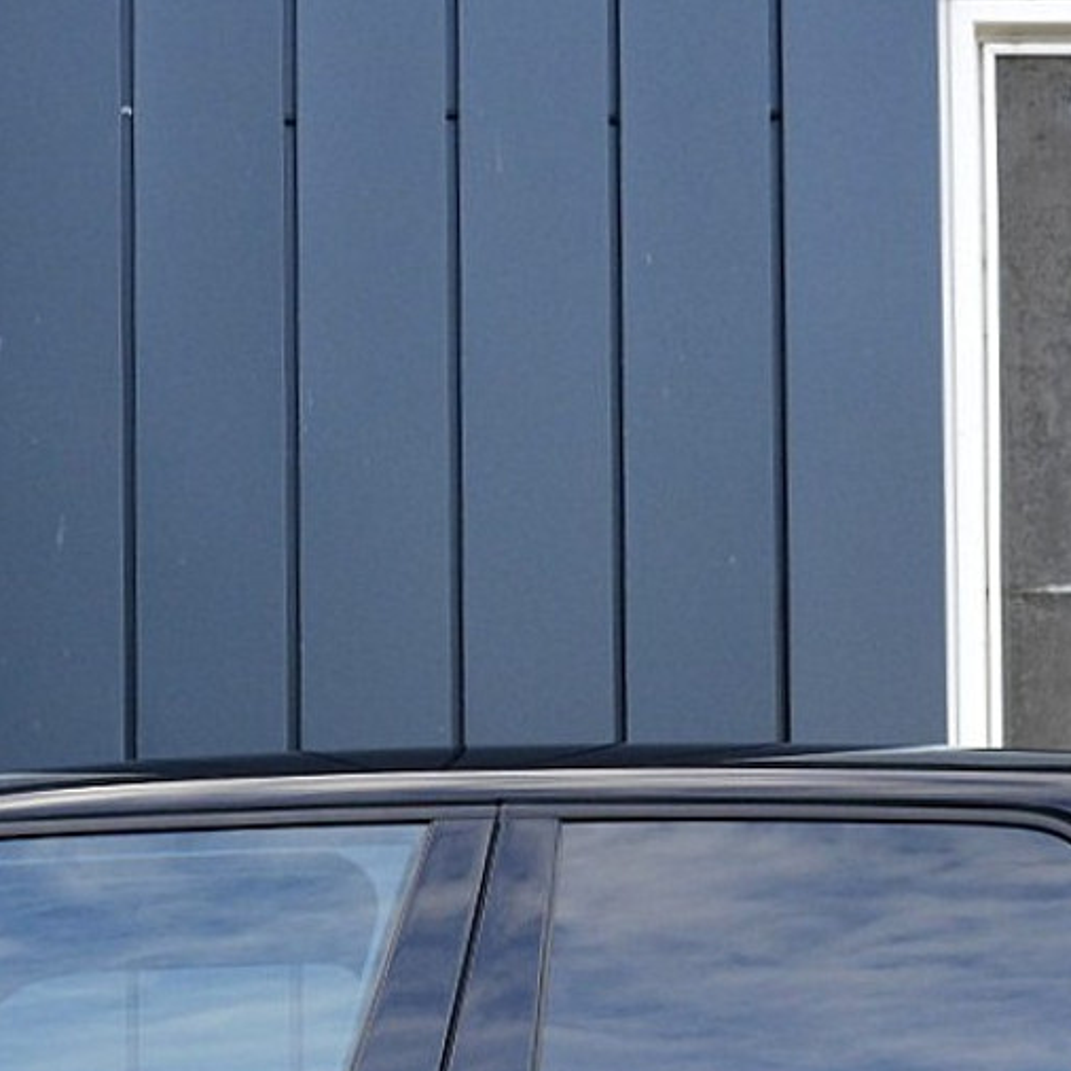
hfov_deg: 14.9
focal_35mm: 116
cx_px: 182
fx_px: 4060
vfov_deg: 14.5
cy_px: 1300
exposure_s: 1/60
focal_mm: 24
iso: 560
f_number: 8
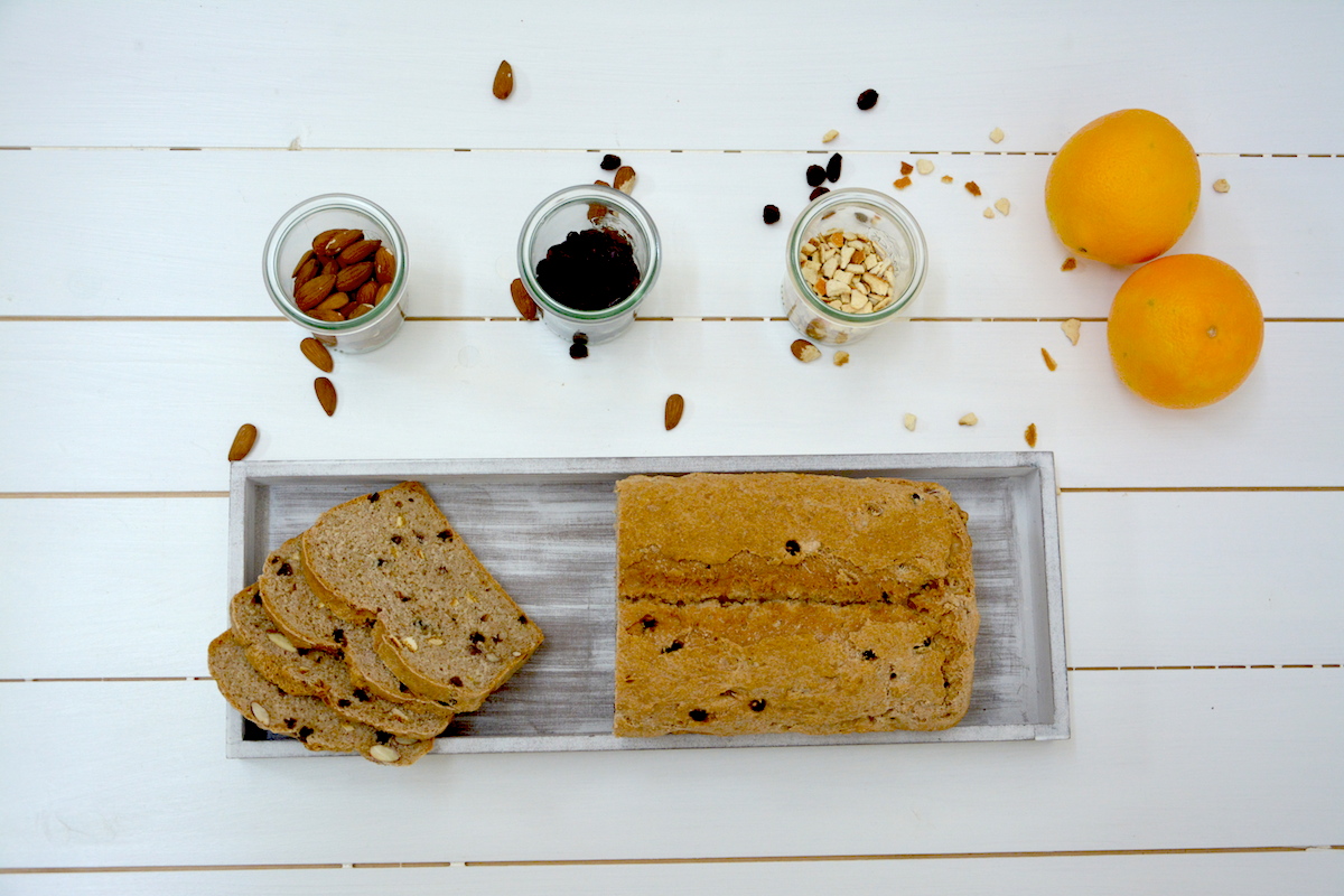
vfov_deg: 28.1
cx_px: 672
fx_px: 1792
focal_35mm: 48
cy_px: 448
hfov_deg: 41.1
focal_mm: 32
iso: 800
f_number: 4.2
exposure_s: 1/80
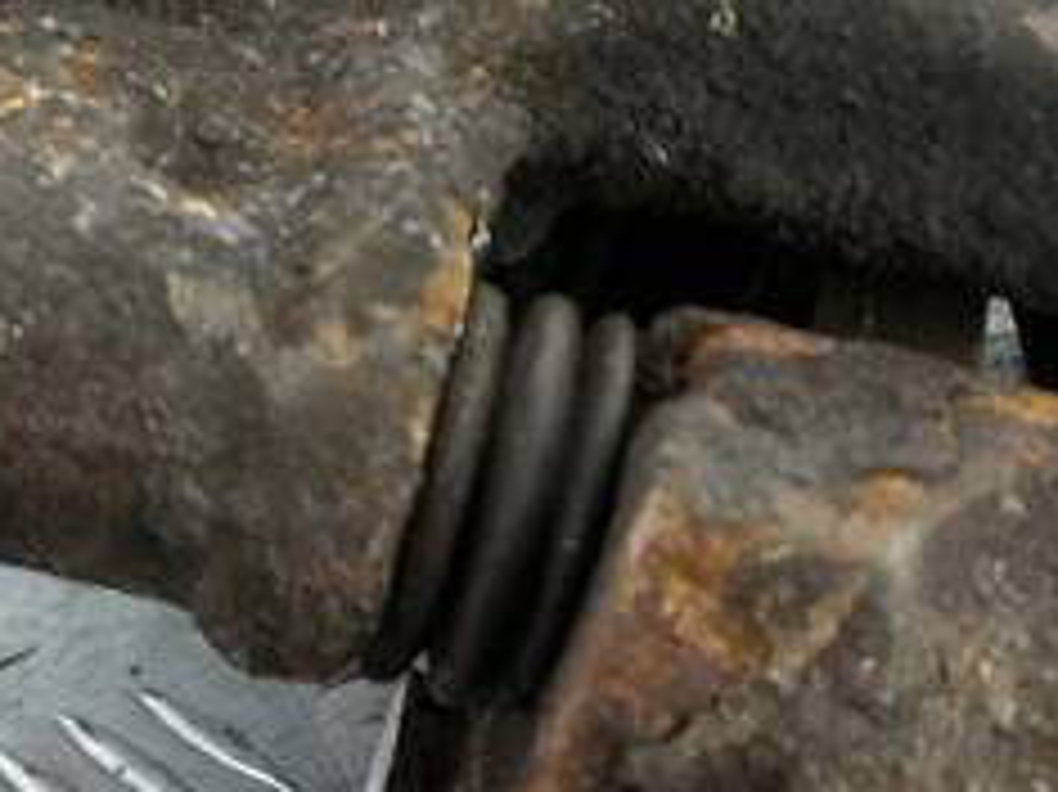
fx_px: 3330
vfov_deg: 13.5
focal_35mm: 109
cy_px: 252
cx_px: 743
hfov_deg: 18.0
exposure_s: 1/50
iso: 125
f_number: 1.8
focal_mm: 4.6
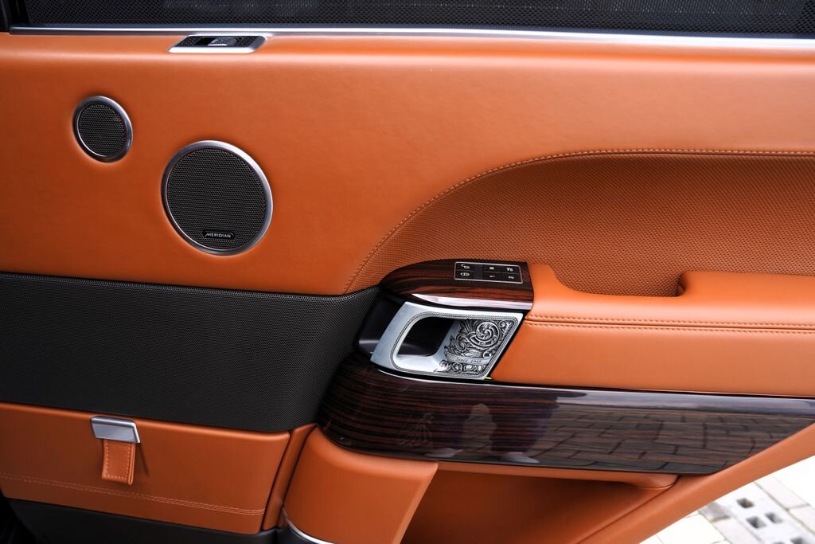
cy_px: 272
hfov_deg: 73.7
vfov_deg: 53.1
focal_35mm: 24
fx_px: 543
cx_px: 408
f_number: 5
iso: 100
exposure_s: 1/100
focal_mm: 24
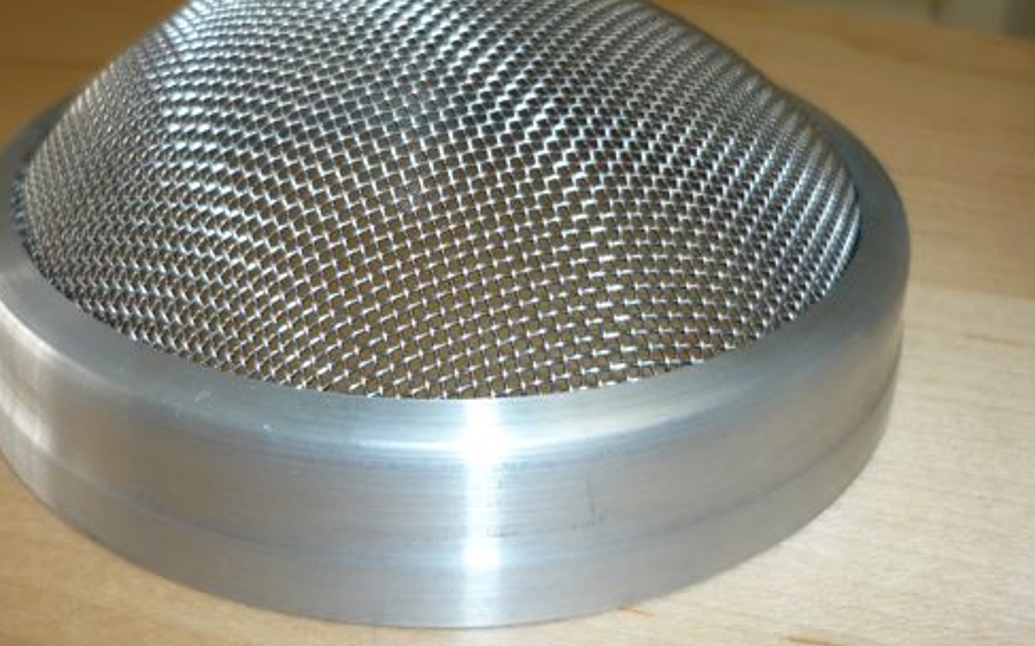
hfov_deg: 43.4
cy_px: 270
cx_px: 434
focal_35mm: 46
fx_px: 1297
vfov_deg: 27.9
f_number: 2.8
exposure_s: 1/30
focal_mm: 5.5
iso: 100
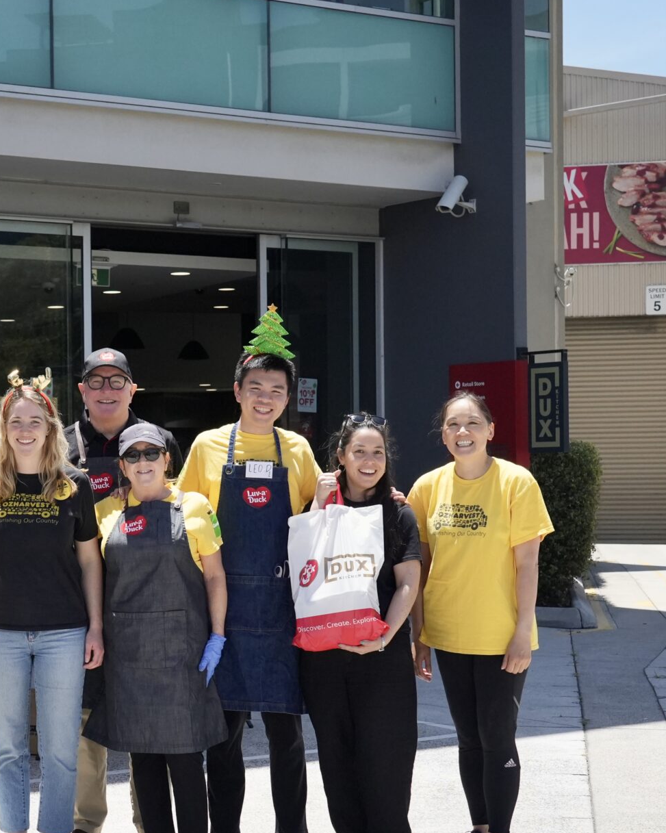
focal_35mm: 79
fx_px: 1947
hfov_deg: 19.0
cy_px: 479
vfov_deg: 24.1
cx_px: 57
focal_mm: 40
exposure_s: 1/8000
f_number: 5.6
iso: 2000
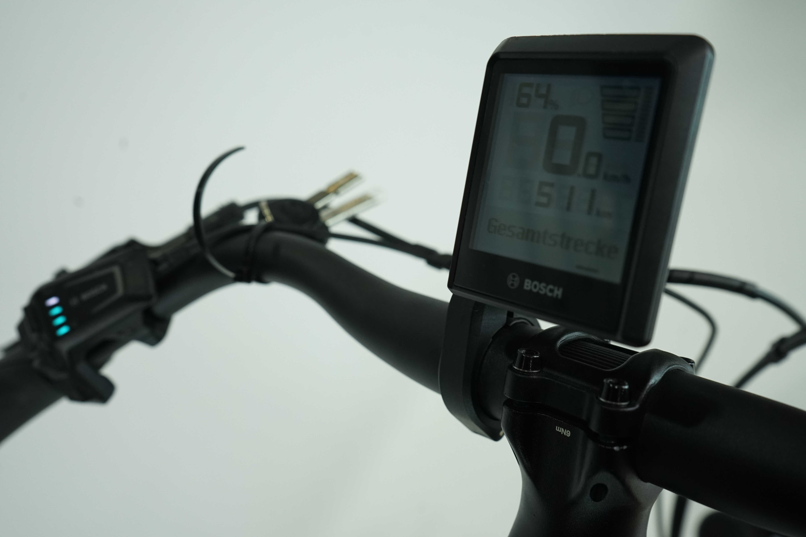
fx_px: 739
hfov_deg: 57.2
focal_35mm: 33
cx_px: 403
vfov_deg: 40.0
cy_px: 268
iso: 1250
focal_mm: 33
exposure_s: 1/200
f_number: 5.6
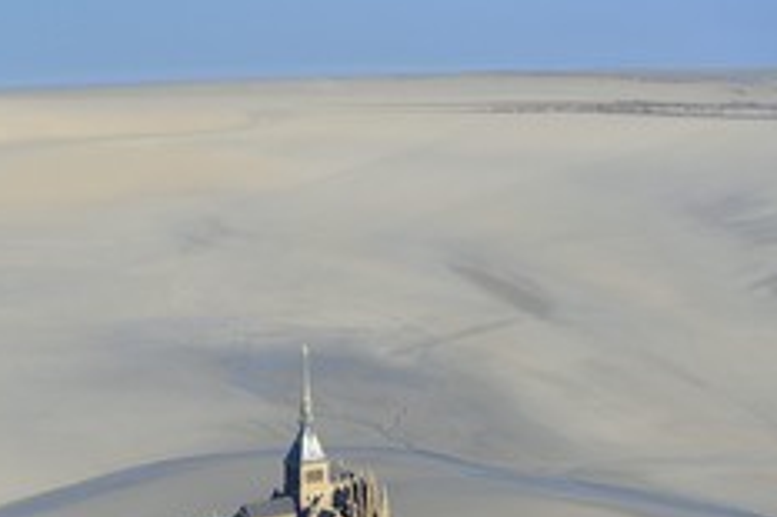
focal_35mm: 361
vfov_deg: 3.8
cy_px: 410
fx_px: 7786
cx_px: 147
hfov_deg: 5.7
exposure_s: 1/1250
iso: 400
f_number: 8
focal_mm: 200
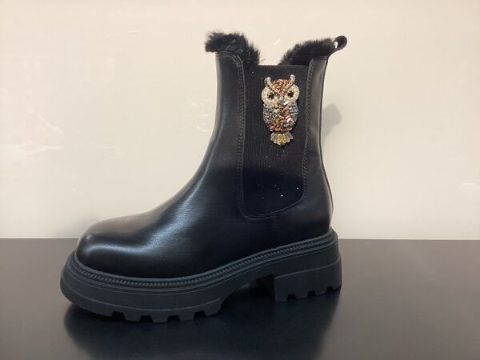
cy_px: 180
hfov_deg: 58.4
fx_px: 430
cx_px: 240
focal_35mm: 31
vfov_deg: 45.4
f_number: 2.4
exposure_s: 1/50
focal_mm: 3.3
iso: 125
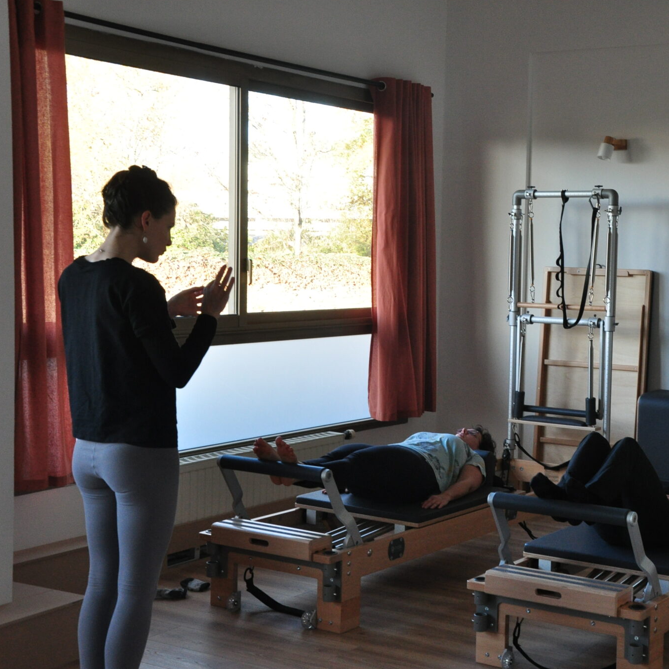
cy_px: 334
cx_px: 498
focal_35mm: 58
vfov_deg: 29.6
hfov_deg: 29.1
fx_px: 1268
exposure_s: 1/40
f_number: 7.1
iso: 800
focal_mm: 30
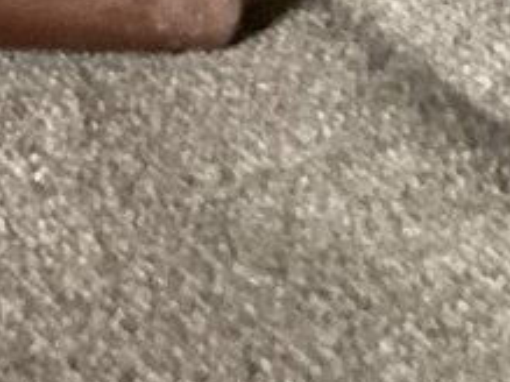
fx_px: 3151
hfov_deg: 8.2
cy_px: 62
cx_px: -872
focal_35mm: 214
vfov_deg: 6.9
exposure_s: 1/30
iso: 500
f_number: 2.4
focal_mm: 3.3
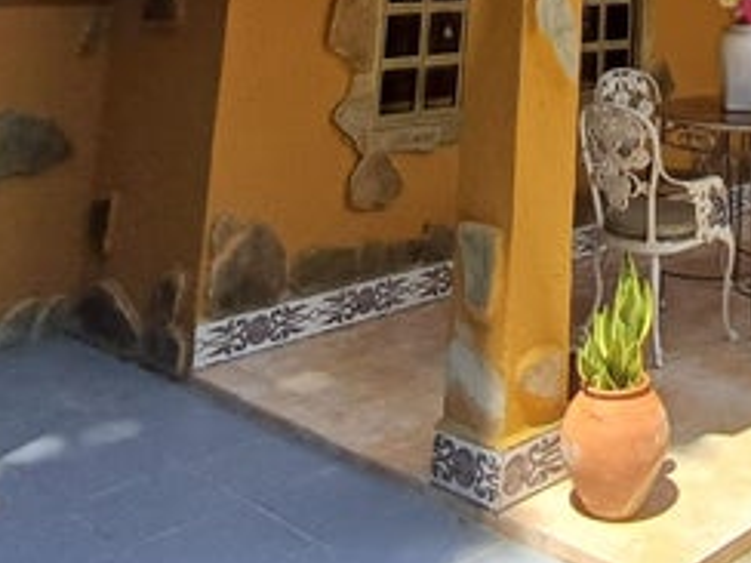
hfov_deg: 32.2
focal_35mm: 56
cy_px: -366
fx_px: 1215
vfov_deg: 20.6
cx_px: 713
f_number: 2.2
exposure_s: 1/864
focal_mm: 1.64
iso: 40
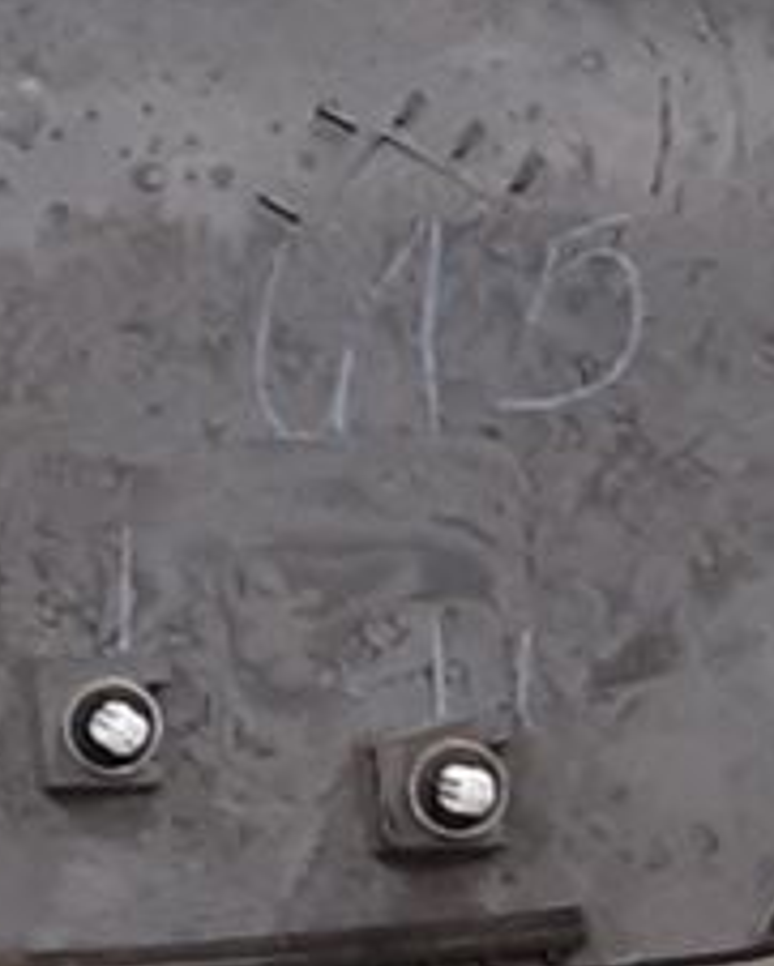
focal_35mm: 230
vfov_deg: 8.4
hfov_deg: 6.1
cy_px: 180
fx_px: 6581
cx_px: -1779
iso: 160
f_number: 1.7
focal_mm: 3.93
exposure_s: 1/50
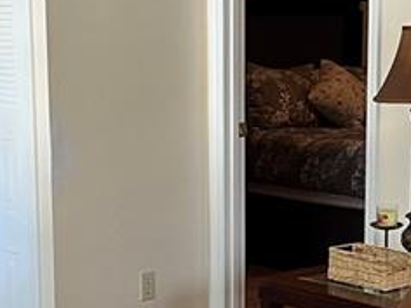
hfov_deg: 17.4
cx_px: 263
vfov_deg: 13.1
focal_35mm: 113
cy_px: 224
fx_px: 1342
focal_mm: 5.7
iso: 125
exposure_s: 1/60
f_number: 1.5
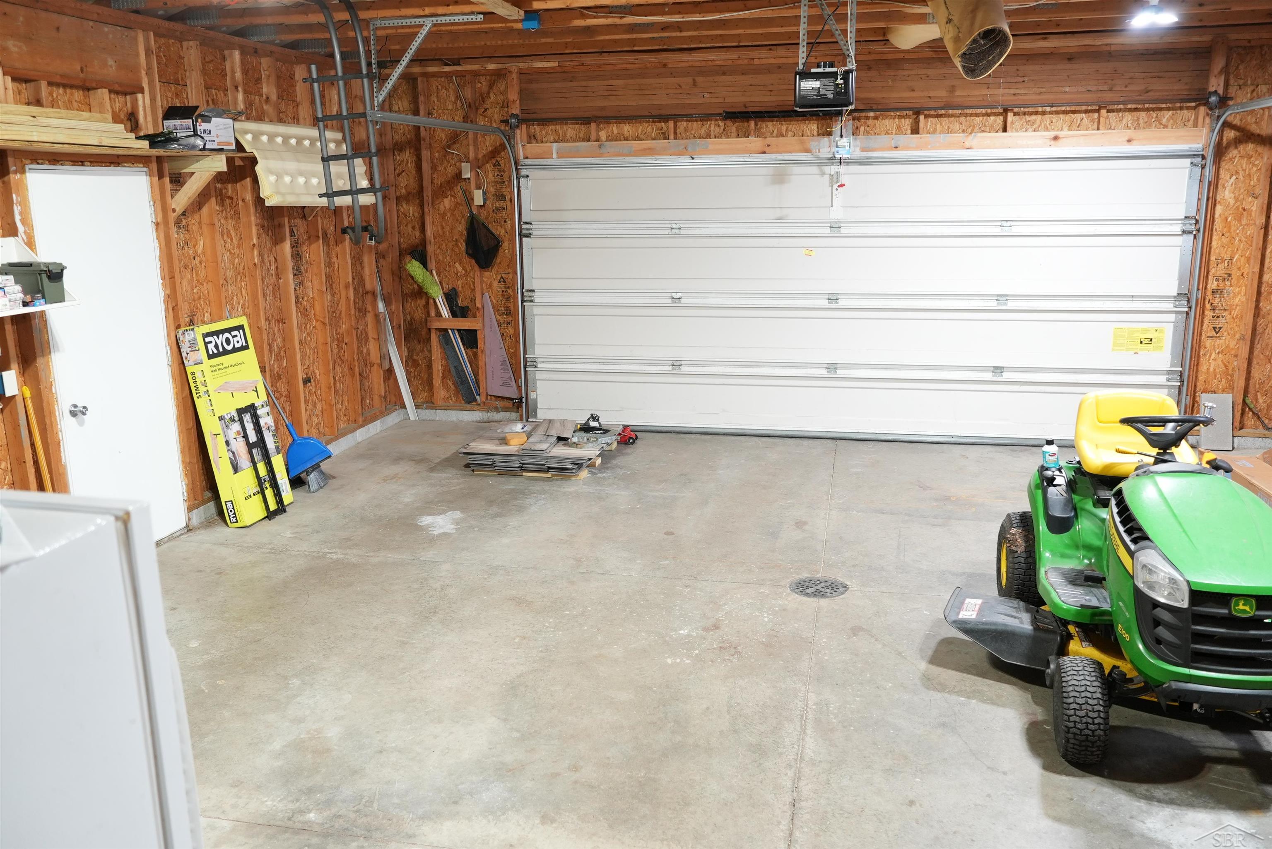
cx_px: 636
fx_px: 1025
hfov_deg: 63.6
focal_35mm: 29
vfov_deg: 45.0
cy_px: 424
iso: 800
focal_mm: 29
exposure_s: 1/30
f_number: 4
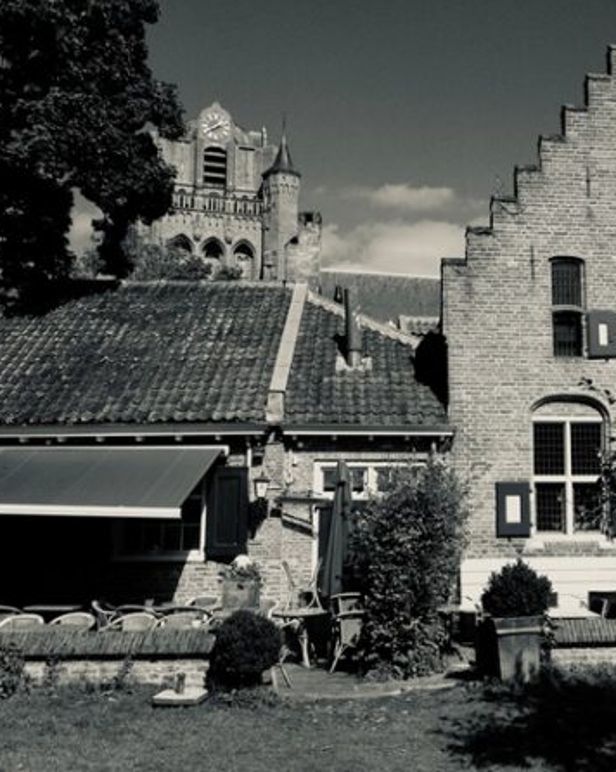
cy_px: 386
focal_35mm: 46
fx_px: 1050
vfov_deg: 40.4
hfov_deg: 31.8
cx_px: 495
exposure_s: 1/1727
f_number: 2.4
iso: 50
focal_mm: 4.28
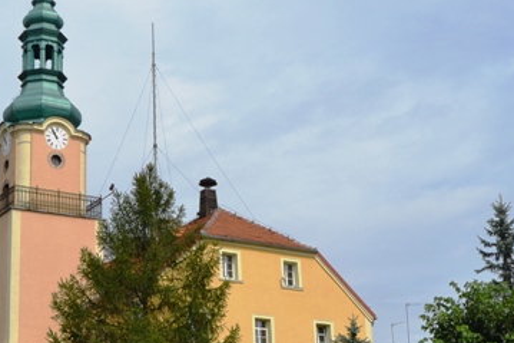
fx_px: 985
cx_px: 239
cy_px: 238
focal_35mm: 69
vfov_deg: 19.6
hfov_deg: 29.2
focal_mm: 22
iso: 100
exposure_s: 1/320
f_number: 9
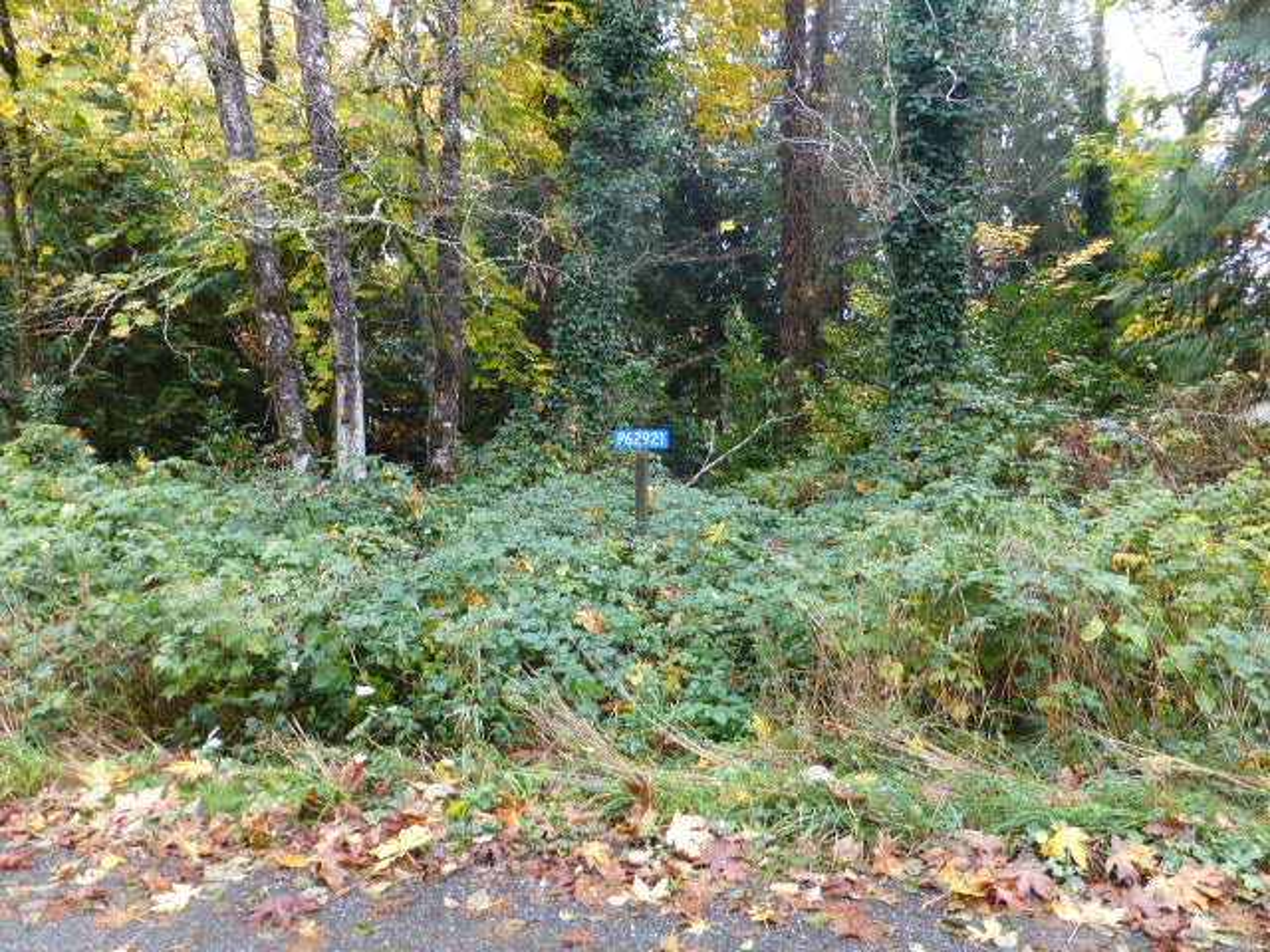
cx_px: 635
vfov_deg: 56.8
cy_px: 476
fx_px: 881
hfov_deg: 71.6
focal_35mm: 24
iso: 160
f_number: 3.3
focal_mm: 4.3
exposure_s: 1/60
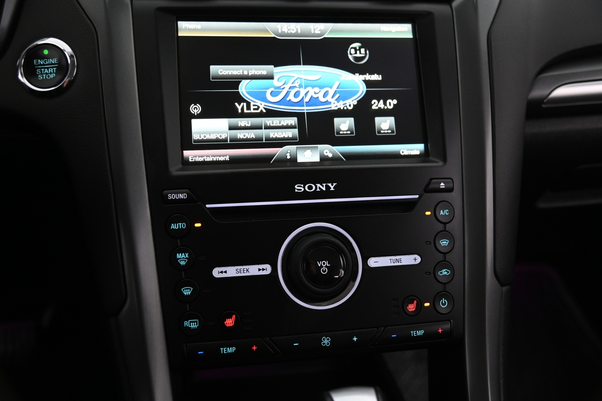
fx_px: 635
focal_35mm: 38
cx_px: 301
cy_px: 200
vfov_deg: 35.0
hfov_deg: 50.7
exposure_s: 1/40
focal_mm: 38
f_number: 4
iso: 2000
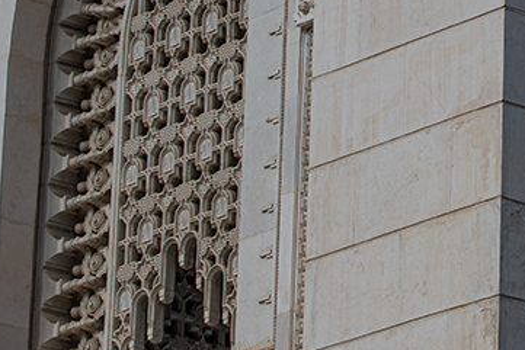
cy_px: -187
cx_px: 718
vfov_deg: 4.7
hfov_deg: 7.0
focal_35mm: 291
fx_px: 4245
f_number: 6.3
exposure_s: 1/250
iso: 100
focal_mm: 70
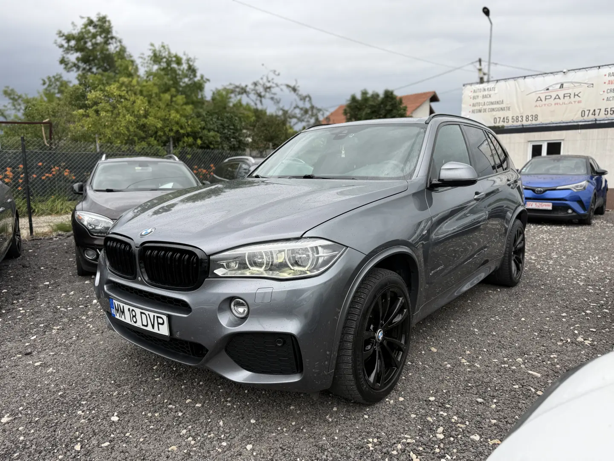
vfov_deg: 56.8
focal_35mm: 24
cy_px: 230
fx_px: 426
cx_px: 307
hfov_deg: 71.6
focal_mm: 6.76
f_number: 1.78
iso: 80
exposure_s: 1/840
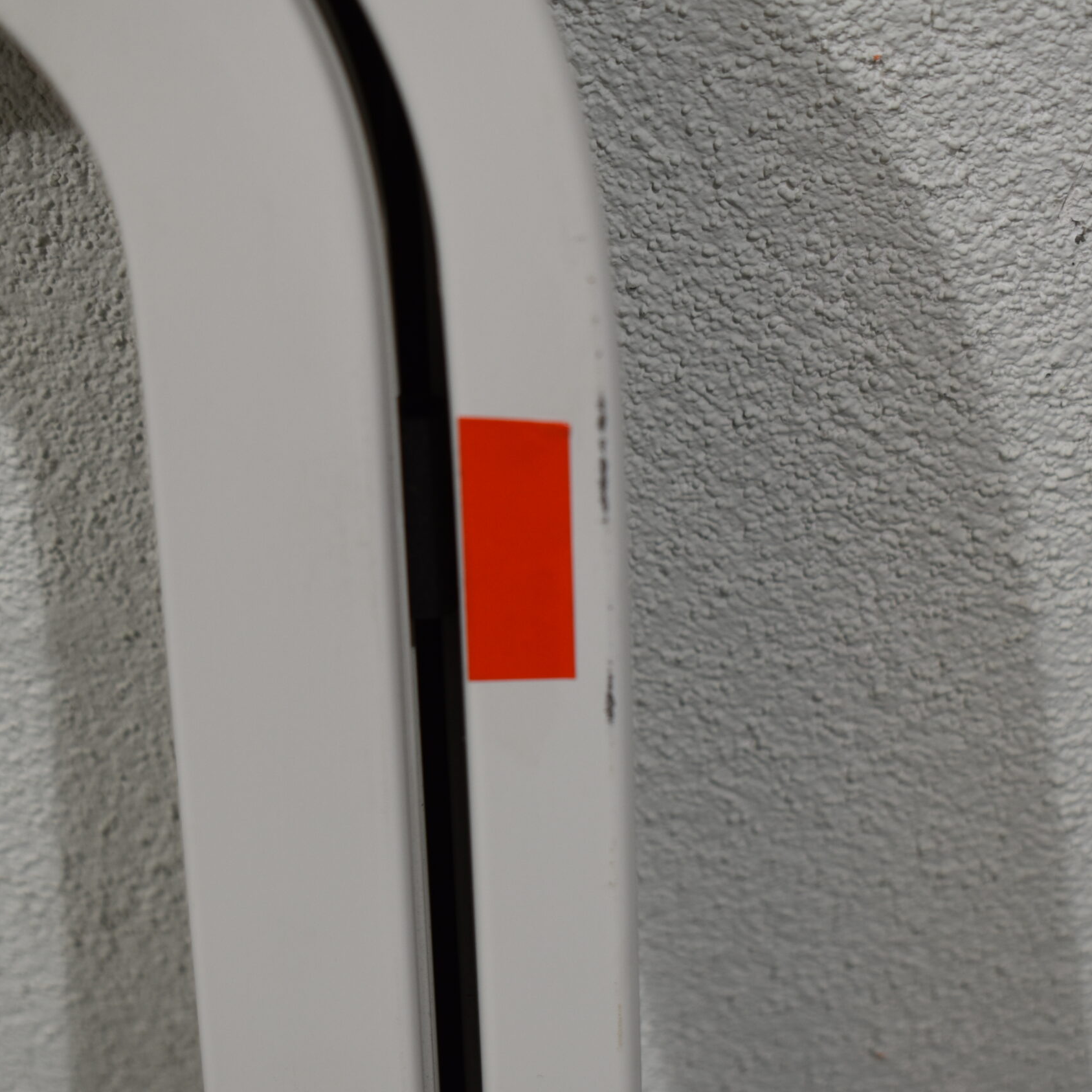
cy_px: 547
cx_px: 516
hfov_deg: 19.5
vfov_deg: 19.5
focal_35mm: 89
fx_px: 3176
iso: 320
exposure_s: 1/125
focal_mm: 46
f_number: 5.6
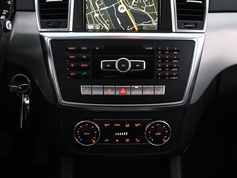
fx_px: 361
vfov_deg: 27.6
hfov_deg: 36.4
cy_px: 69
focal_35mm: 53
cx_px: 123
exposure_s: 1/40
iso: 4000
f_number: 4.2
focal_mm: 25
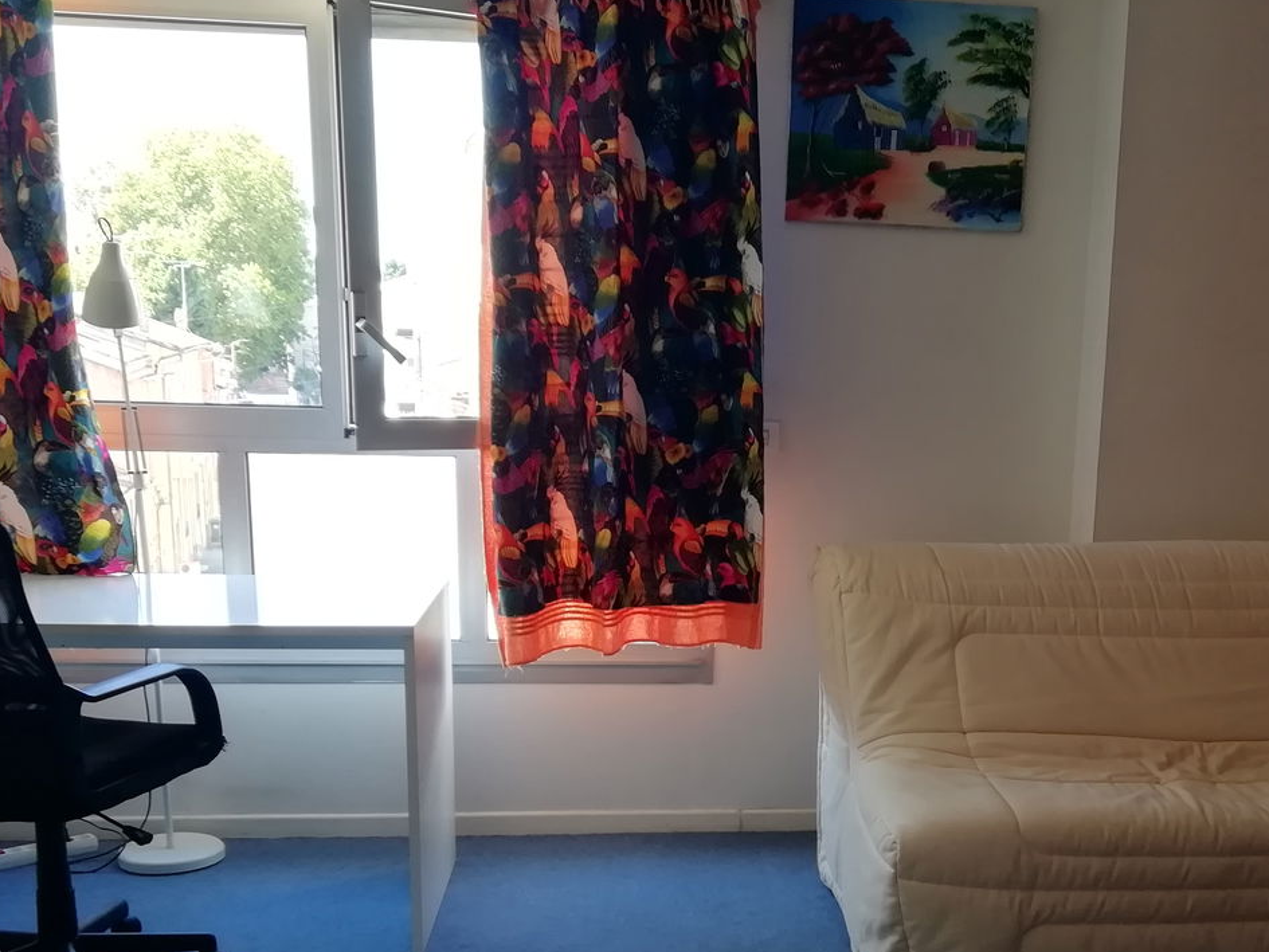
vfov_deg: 32.3
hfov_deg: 42.5
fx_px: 1613
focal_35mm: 44
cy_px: 714
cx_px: 827
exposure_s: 1/50
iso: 64
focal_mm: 3.21
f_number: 2.2
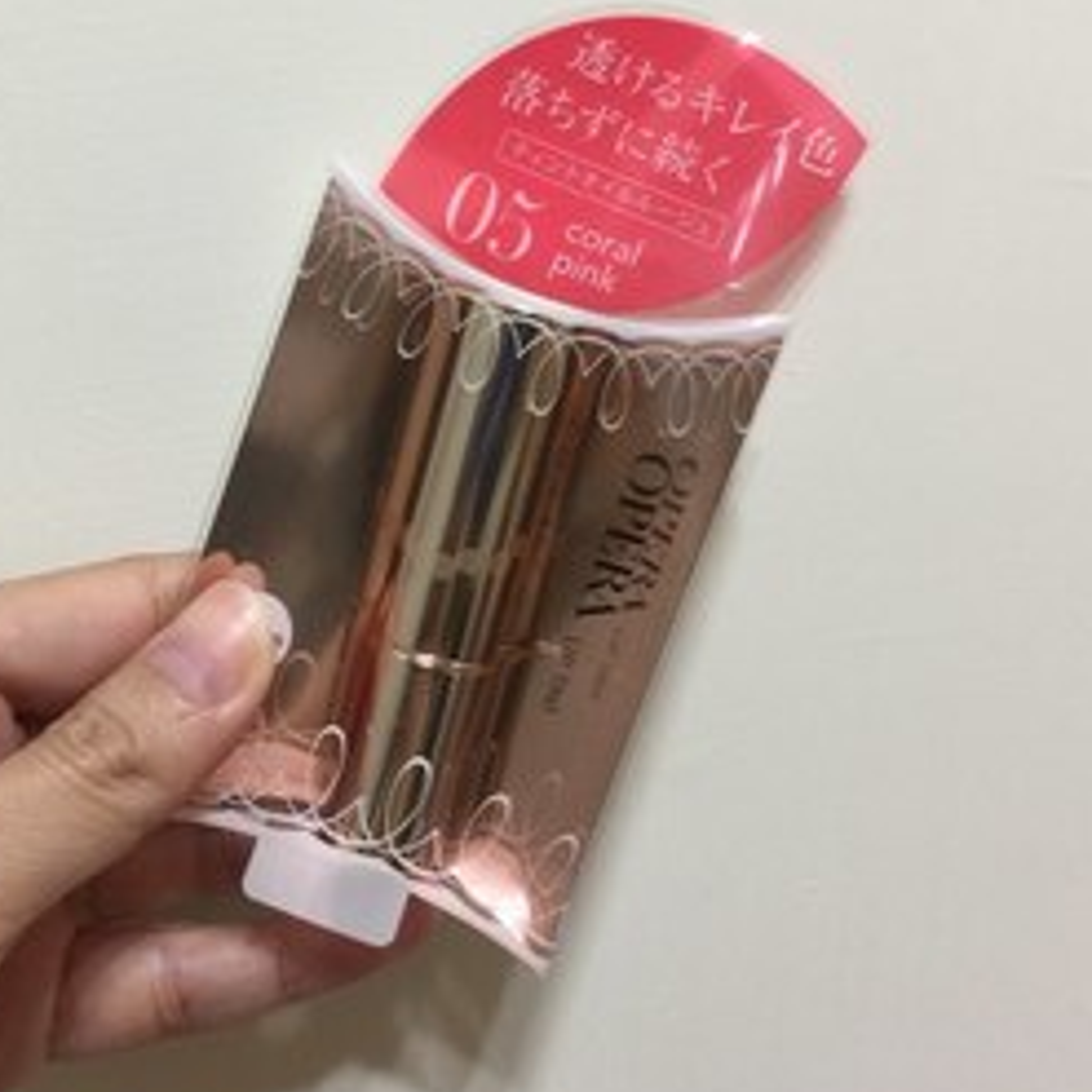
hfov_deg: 35.8
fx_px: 1677
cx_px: 402
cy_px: 462
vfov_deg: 36.0
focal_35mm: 47
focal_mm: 4.15
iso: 32
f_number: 2.2
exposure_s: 1/15
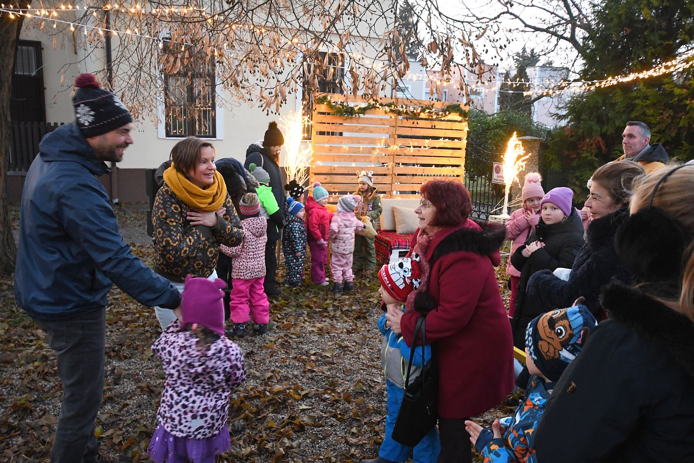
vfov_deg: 40.0
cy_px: 232
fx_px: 636
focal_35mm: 33
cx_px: 347
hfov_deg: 57.2
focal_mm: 22
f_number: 4.5
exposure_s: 1/25
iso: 5000
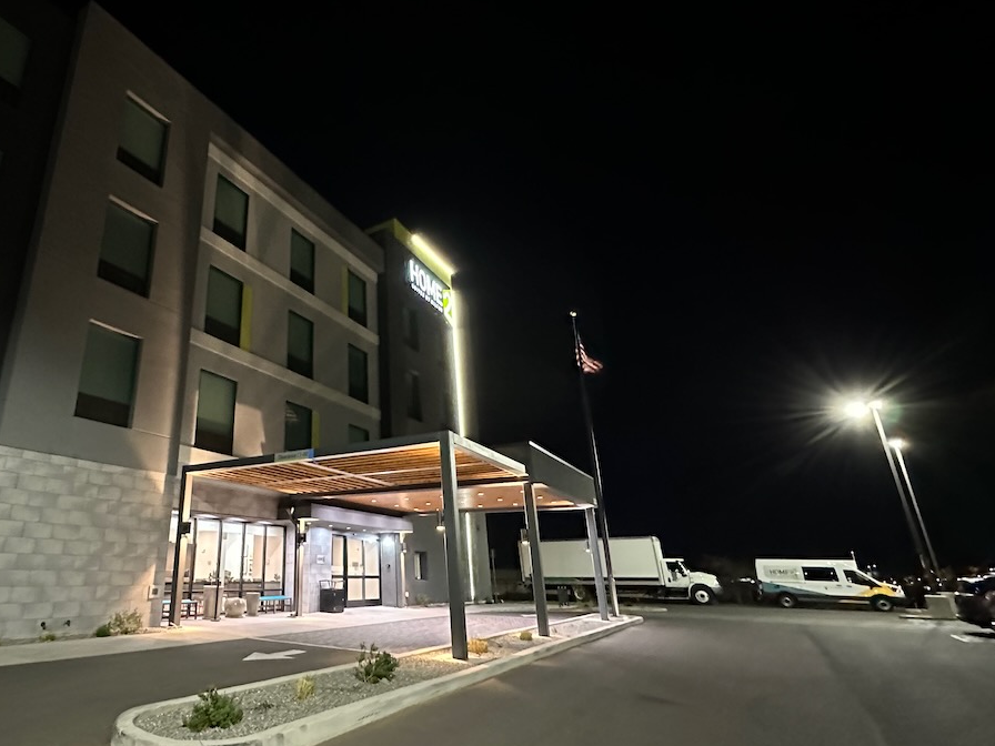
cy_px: 370
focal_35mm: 20
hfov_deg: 78.3
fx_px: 575
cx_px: 310
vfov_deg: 66.0
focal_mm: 2.22
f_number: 2.2
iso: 1250
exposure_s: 1/40
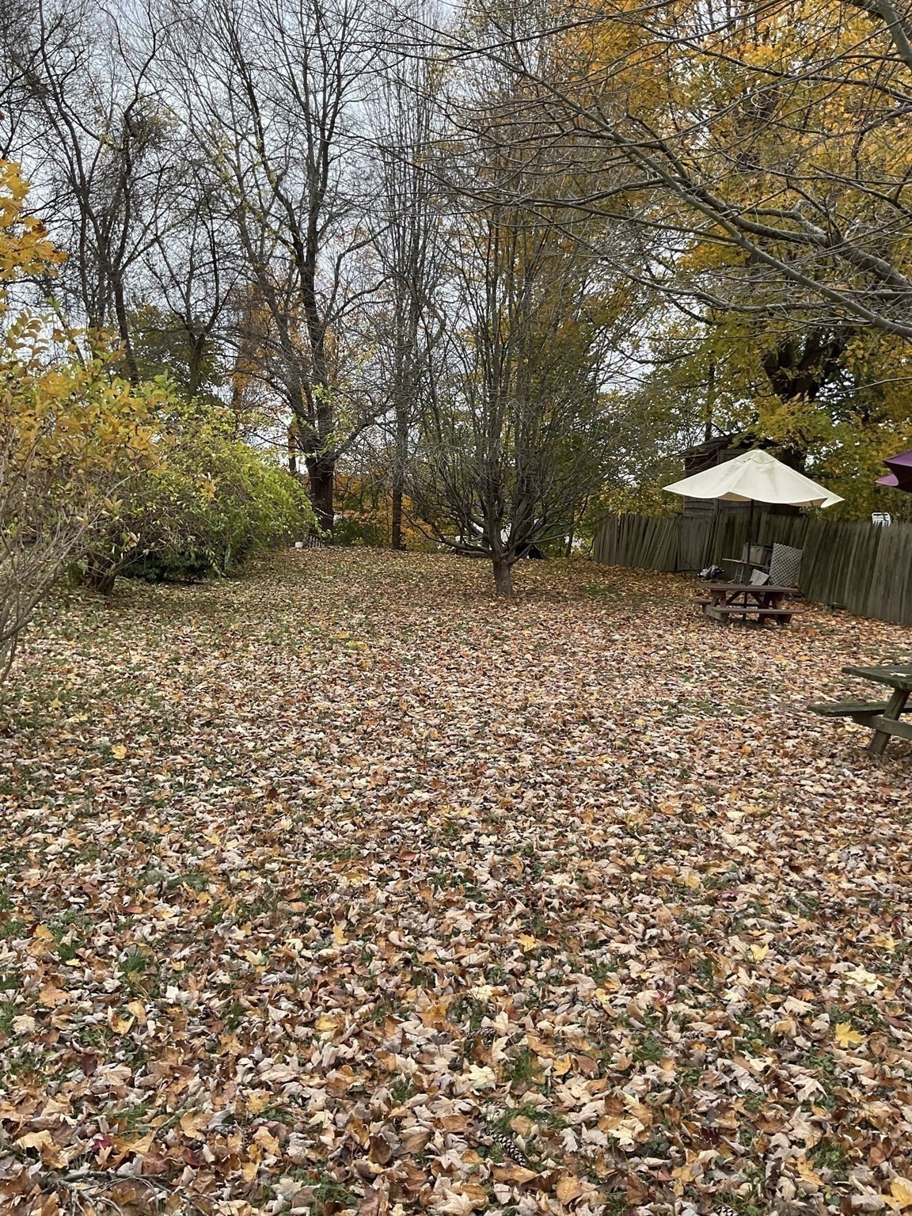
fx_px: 1019
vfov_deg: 61.7
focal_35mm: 29
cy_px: 608
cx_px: 456
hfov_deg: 48.2
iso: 16
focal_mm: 3
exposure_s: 1/120
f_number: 1.8
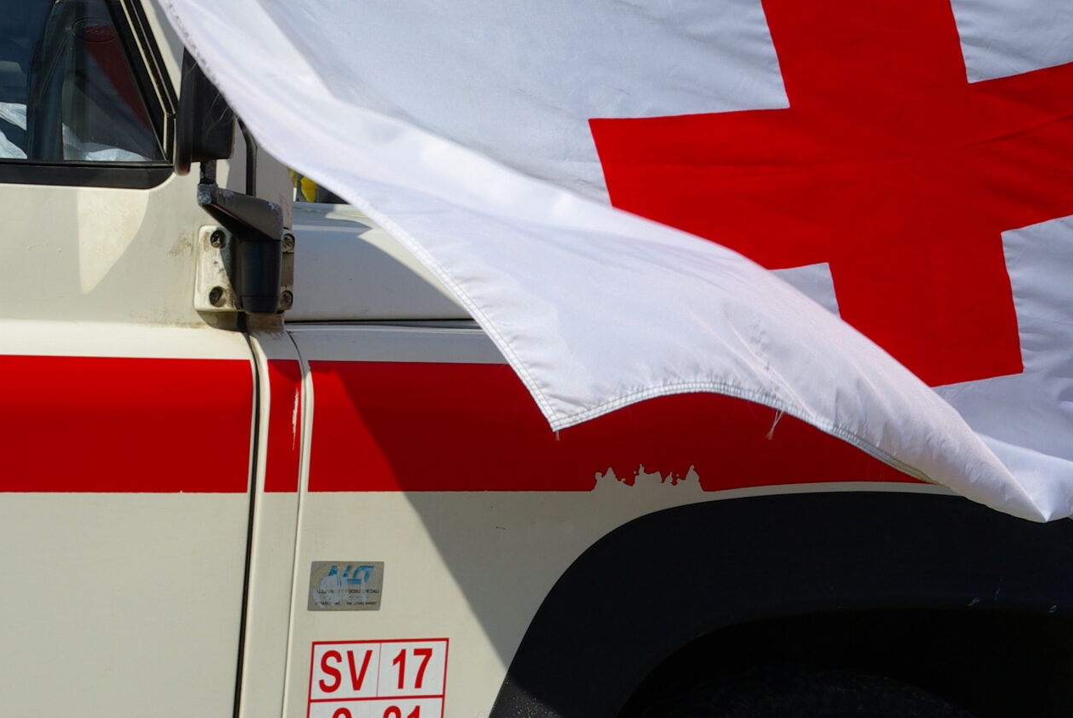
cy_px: 8
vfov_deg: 8.2
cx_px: 857
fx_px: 4984
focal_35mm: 167
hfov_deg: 12.2
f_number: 9.5
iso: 100
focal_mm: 55
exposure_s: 1/250
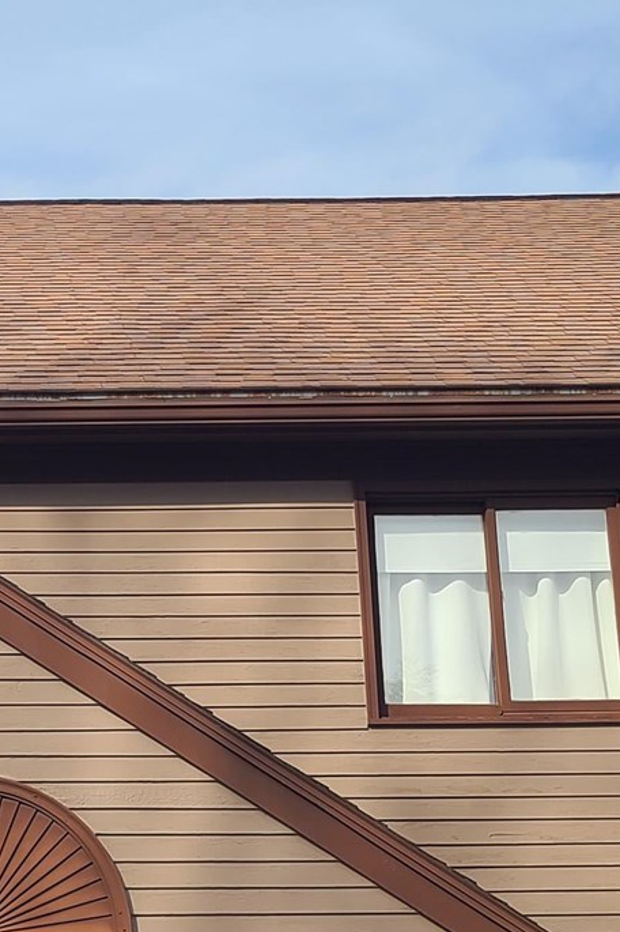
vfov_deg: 22.3
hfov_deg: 14.7
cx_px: -58
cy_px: 610
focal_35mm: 91
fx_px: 2353
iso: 40
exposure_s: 1/1677
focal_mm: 5.4
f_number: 1.8
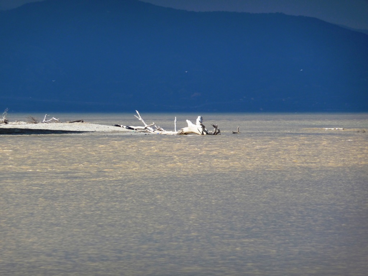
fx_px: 2977
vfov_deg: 5.3
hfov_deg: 7.1
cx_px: 184
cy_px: 138
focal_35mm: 280
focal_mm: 47
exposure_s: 1/500
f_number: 4.9
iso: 100
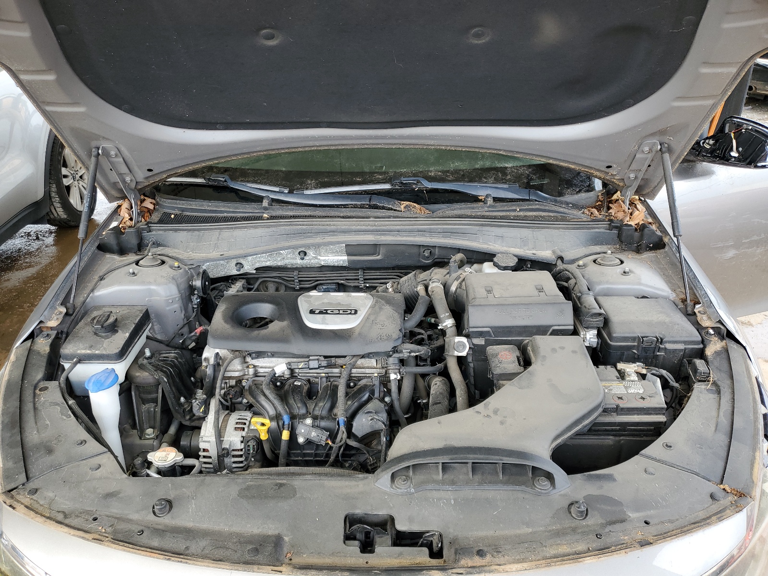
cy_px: 288
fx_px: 577
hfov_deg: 67.3
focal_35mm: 26
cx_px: 384
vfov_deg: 53.1
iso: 50
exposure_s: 1/208
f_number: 1.5
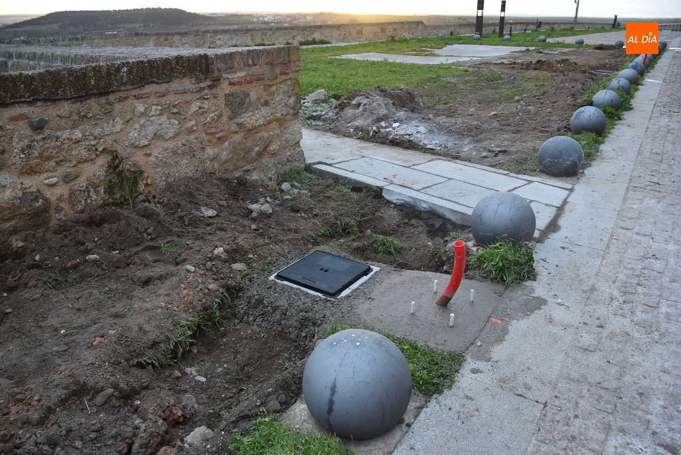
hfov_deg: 67.3
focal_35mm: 27
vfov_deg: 48.0
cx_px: 340
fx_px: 511
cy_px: 228
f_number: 4
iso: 500
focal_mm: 18
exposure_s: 1/60
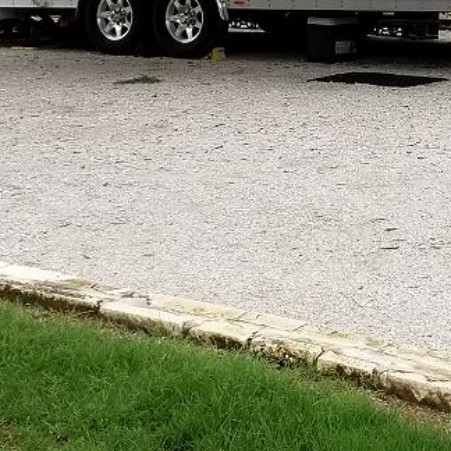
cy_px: -53
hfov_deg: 24.0
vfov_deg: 22.8
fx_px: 1047
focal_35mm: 71
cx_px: 347
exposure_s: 1/1248
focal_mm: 4.25
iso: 50
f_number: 1.7
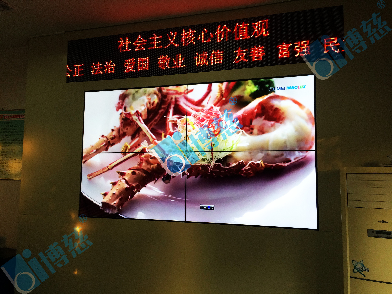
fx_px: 328
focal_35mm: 29
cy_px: 147
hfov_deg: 61.7
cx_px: 196
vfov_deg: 48.2
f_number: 2.2
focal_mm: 4.15
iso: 64
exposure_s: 1/100
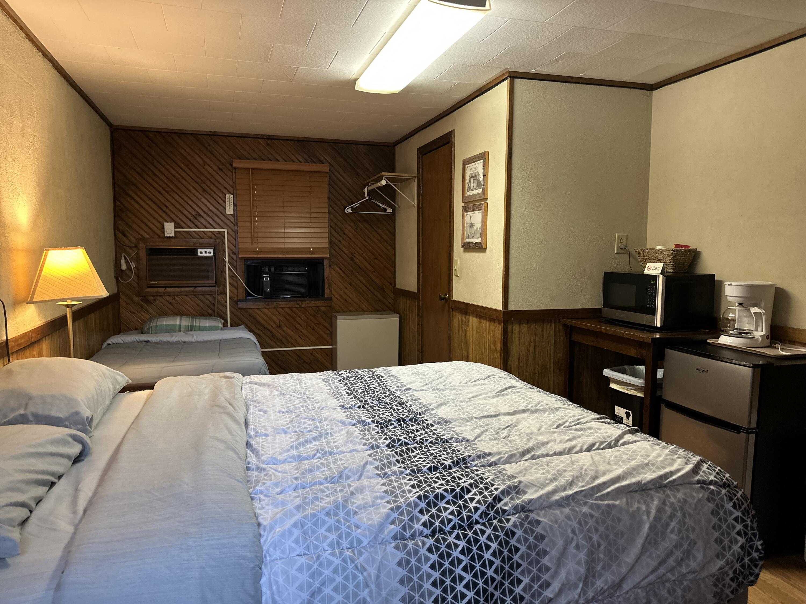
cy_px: 302
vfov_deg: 56.8
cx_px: 403
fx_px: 559
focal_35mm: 24
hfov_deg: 71.6
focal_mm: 6.86
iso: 200
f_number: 1.78
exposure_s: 1/60
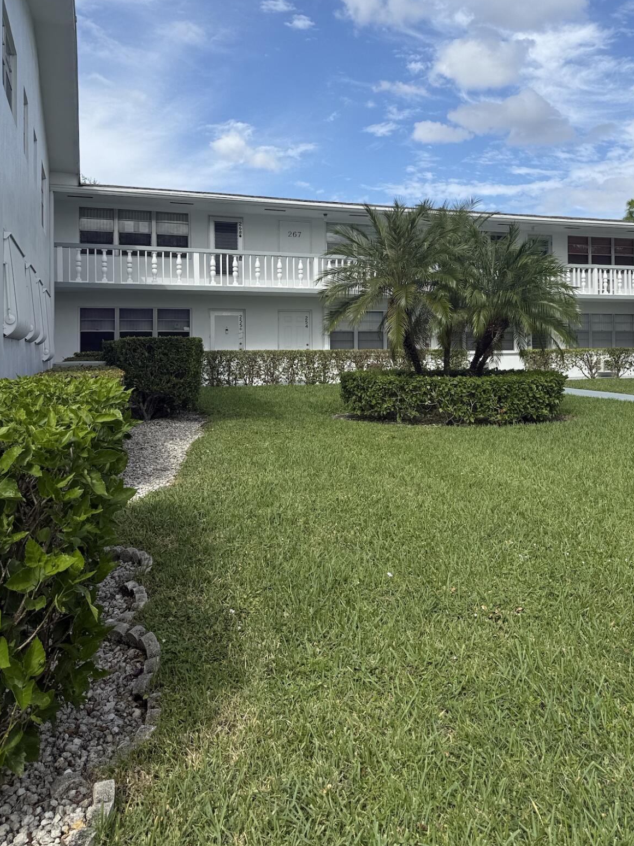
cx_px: 404
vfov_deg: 57.9
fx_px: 757
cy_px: 338
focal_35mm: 31
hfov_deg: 45.0
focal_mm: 6.76
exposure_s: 1/5319
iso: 80
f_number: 1.78
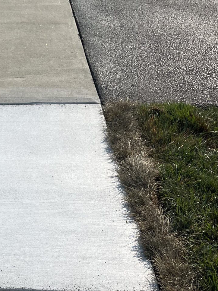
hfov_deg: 19.8
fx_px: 580
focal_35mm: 69
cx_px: -52
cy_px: 213
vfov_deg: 27.8
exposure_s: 1/5556
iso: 50
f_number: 1.6
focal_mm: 5.1
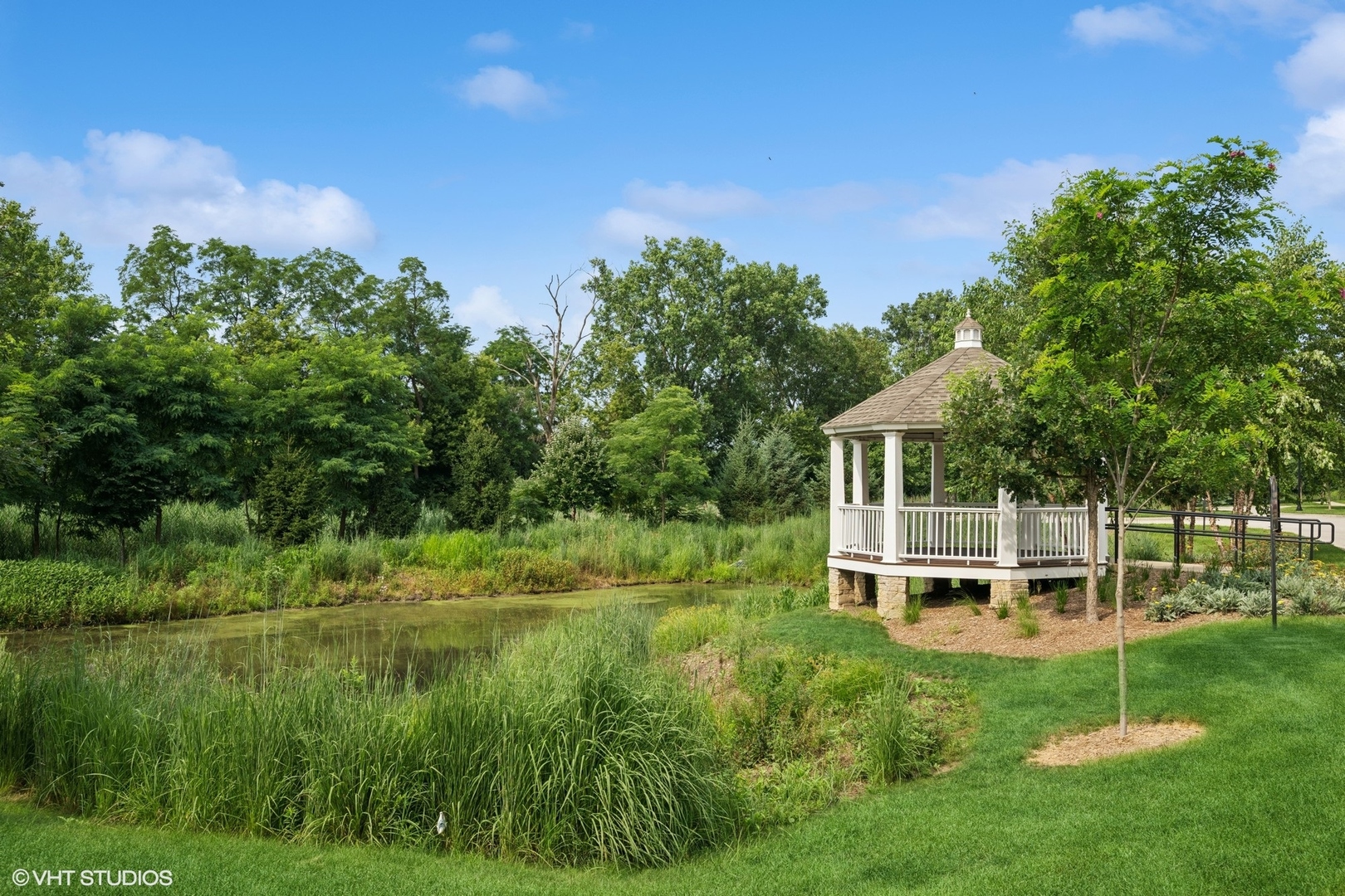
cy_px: 448
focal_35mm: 26
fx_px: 971
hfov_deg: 69.4
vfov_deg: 49.6
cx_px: 672
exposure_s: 1/400
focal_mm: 26
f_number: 9
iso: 200
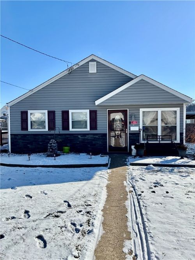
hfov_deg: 53.0
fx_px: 195
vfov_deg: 67.3
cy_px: 130
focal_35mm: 26
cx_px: 98
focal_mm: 5.96
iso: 50
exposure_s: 1/5348
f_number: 1.6
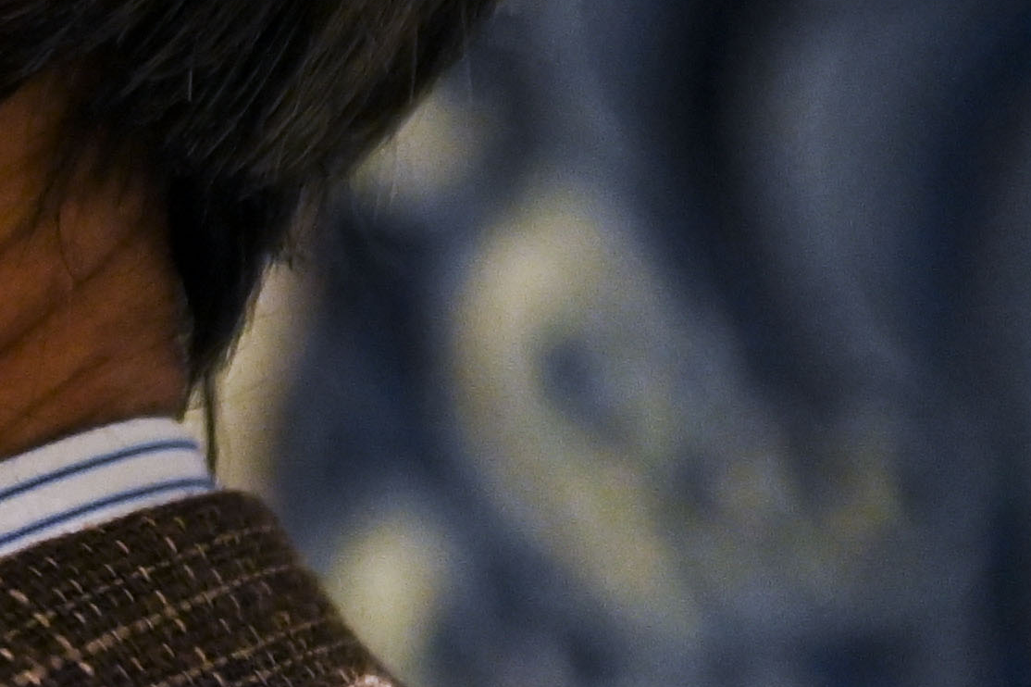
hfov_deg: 5.7
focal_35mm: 350
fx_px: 10020
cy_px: -621
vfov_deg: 3.9
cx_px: -1392
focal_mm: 70
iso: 4000
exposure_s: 1/200
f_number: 2.8
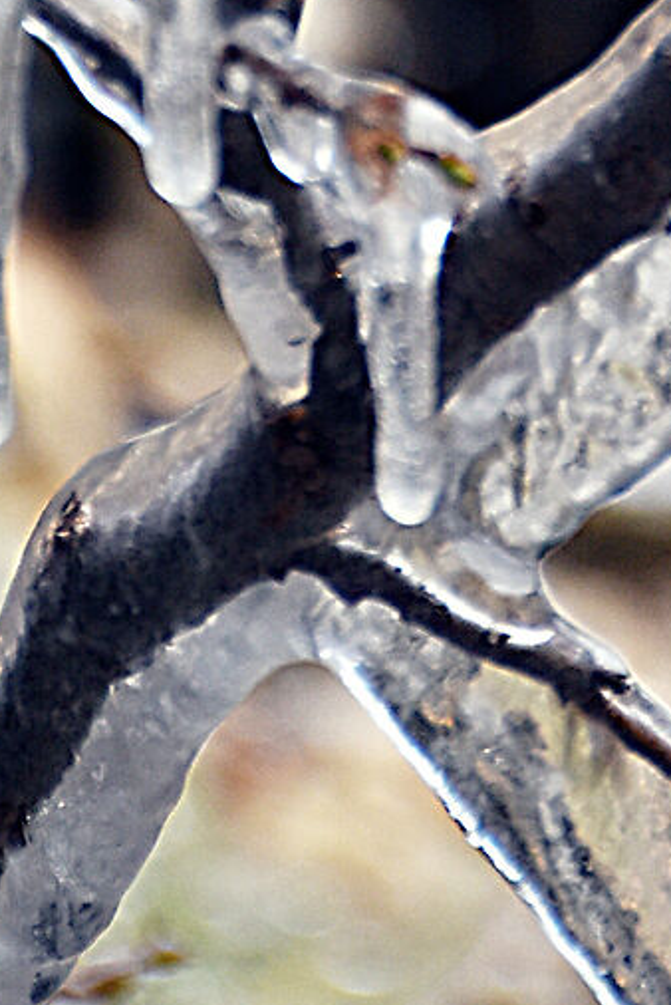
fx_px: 19850
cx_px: 478
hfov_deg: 1.9
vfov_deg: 2.9
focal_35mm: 711
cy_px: -332
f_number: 5.6
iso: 180
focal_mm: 100
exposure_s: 1/160
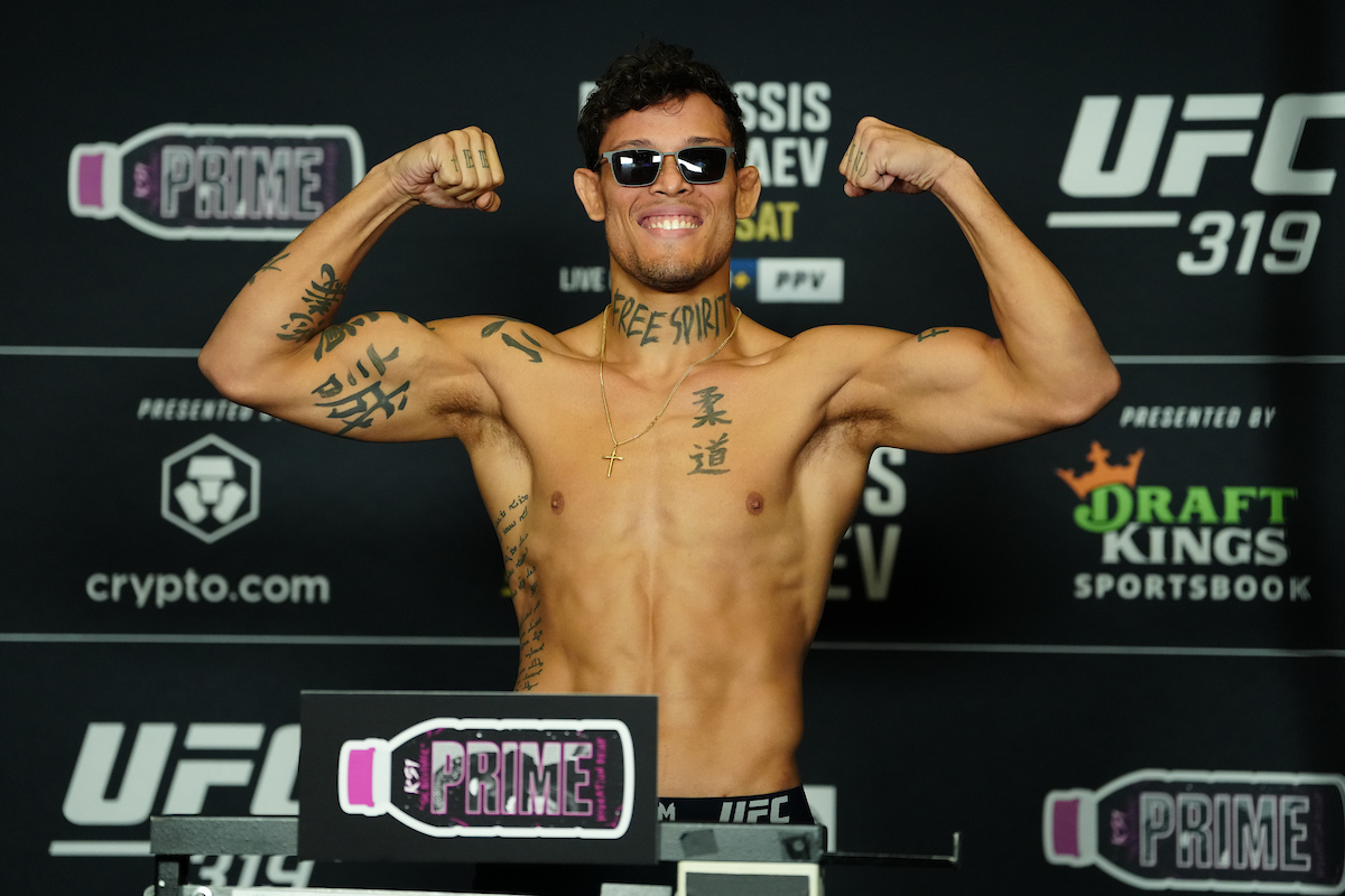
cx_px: 672
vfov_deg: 10.2
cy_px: 448
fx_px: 5043
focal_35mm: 135
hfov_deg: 15.2
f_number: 2.8
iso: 3200
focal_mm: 135
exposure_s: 1/500
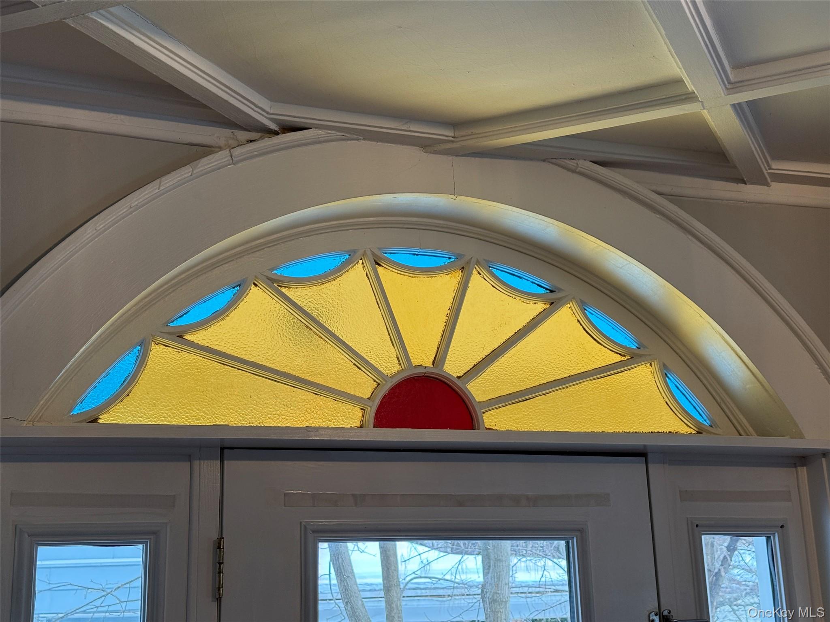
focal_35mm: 48
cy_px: 311
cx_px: 415
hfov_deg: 39.7
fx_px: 1151
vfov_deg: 30.3
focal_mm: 6.76
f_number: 1.78
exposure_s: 1/60
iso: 50
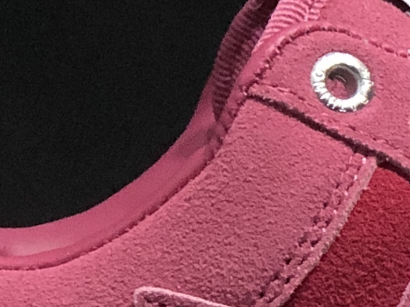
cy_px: 173
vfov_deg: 4.1
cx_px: 557
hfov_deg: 5.5
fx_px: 4252
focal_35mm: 359
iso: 100
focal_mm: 6.6
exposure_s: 1/30
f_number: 2.8
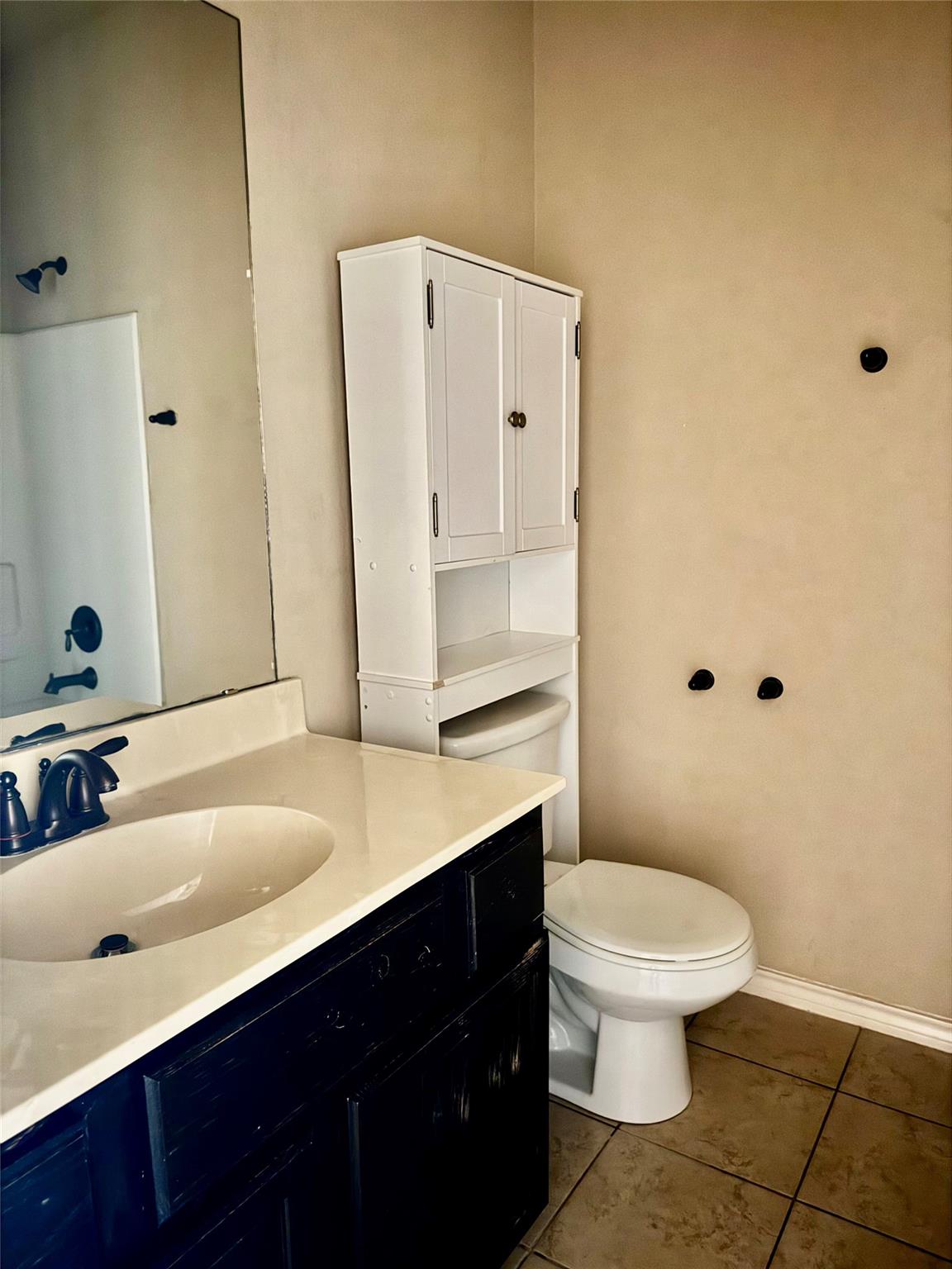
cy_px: 634
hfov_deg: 56.8
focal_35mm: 24
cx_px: 476
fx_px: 880
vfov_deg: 71.6
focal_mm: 6.76
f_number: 1.78
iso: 1600
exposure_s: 1/5
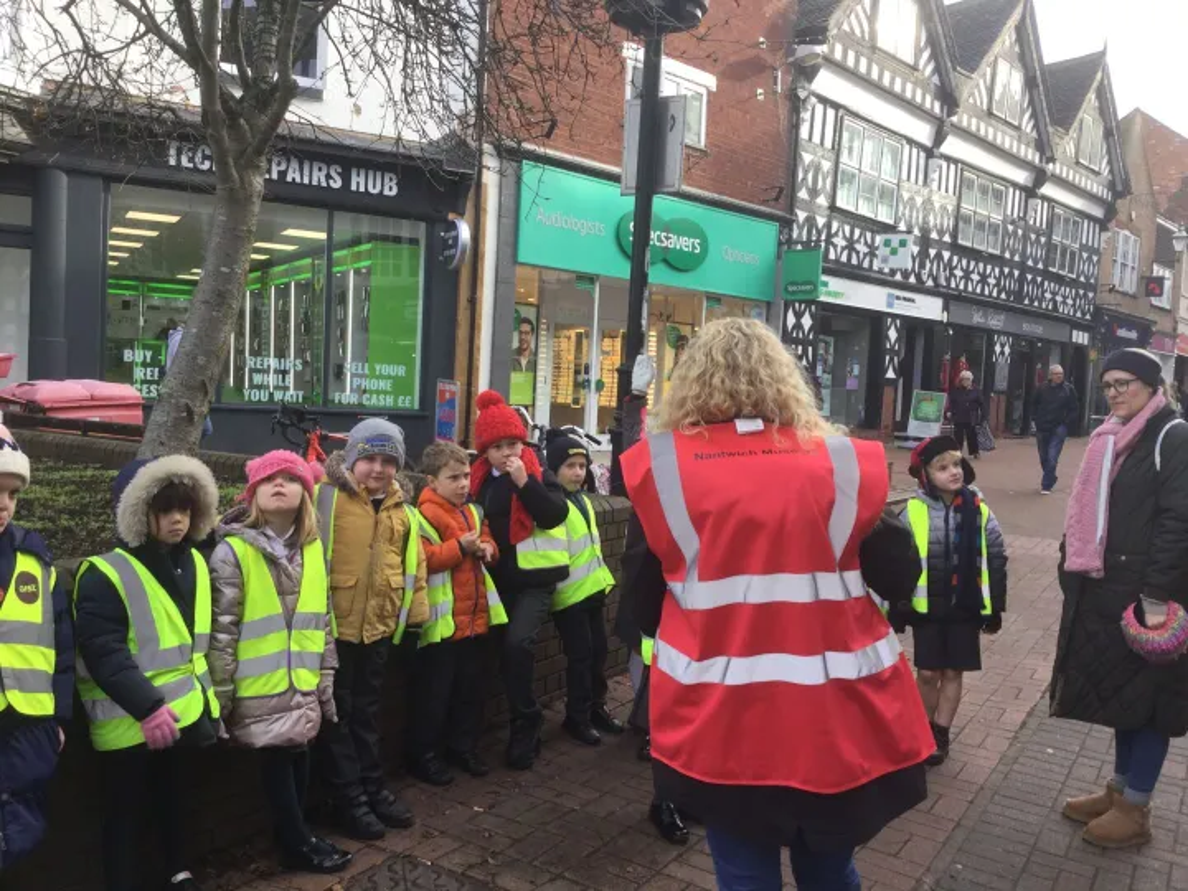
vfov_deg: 45.4
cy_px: 446
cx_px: 594
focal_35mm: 31
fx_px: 1064
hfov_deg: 58.4
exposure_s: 1/159
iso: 25
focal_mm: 3.3
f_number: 2.4
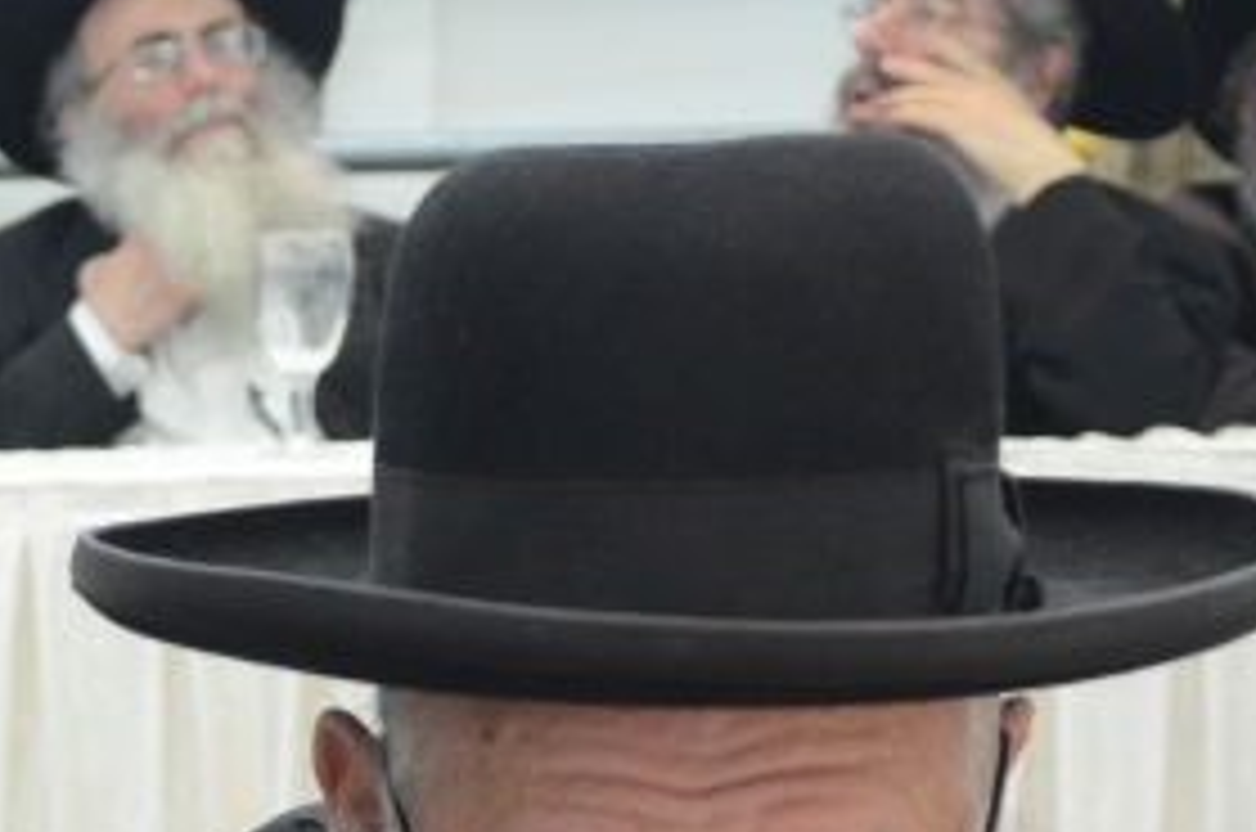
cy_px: 1088
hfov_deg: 16.1
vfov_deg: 11.0
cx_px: -369
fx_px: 4214
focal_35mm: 121
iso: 1250
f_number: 3.5
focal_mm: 22
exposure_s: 1/100
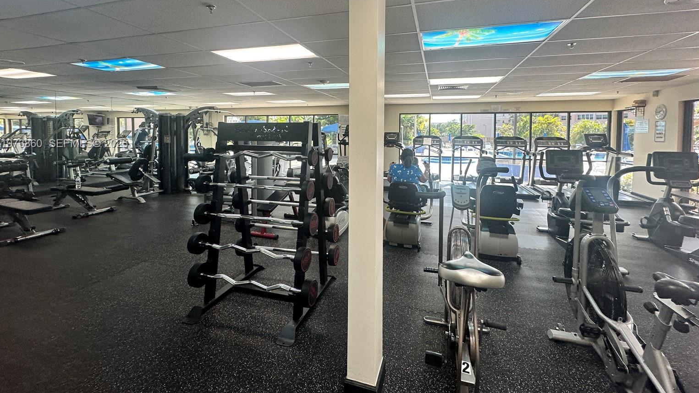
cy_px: 144
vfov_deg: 66.0
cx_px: 352
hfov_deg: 99.4
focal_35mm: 16
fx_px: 297
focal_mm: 2.22
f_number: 2.2
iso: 100
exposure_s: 1/120
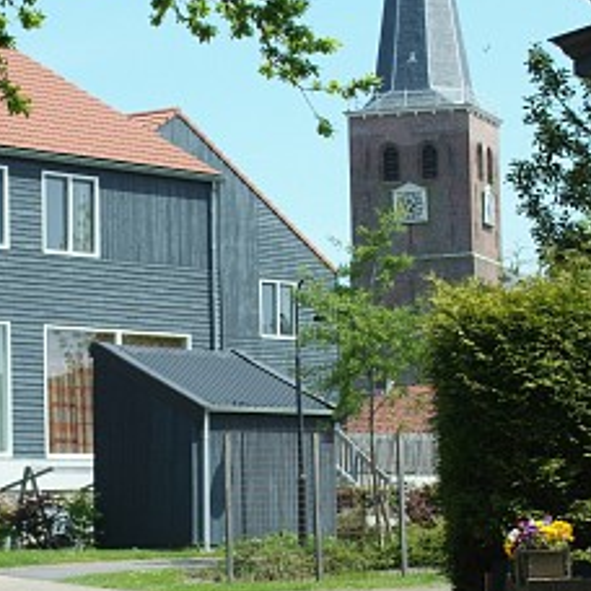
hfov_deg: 12.0
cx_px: 248
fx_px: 2820
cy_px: 218
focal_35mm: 146
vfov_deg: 12.0
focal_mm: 58
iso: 400
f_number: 6.7
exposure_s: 1/750
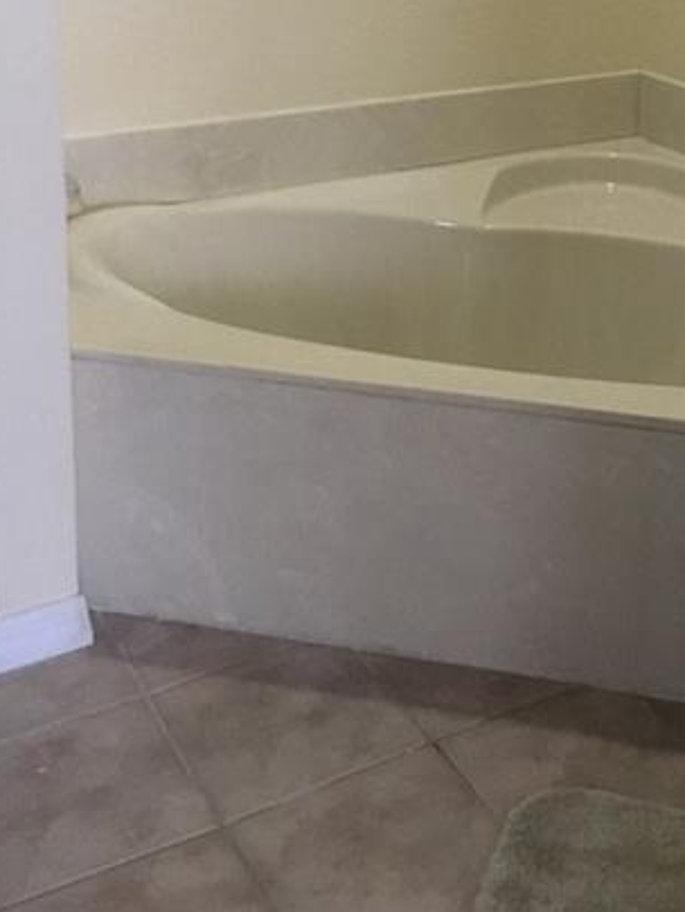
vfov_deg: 33.1
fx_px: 1450
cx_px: 548
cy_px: 90
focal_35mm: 55
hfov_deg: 26.1
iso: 250
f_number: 2.2
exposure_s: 1/15
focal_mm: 4.15
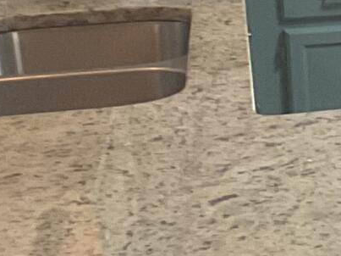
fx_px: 2127
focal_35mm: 216
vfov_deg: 6.9
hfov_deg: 8.4
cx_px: 798
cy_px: 3
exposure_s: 1/60
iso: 125
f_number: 1.8
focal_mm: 3
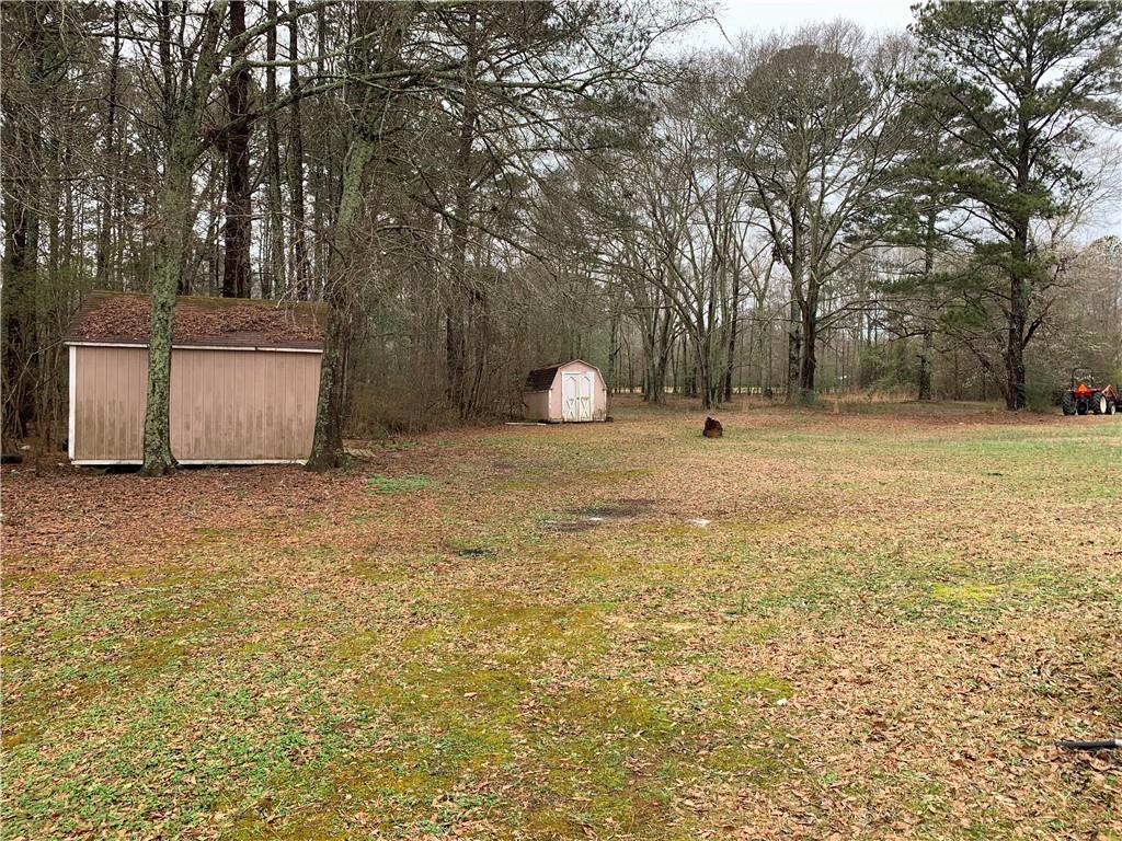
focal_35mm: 26
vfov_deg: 53.1
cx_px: 561
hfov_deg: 67.3
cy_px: 420
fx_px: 843
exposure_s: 1/463
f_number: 1.8
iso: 25
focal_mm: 4.25
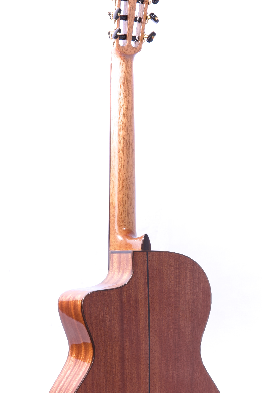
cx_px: 137
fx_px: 1124
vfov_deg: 19.8
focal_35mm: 103
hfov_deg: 13.3
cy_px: 243
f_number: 22
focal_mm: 72
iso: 100
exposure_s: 1/50
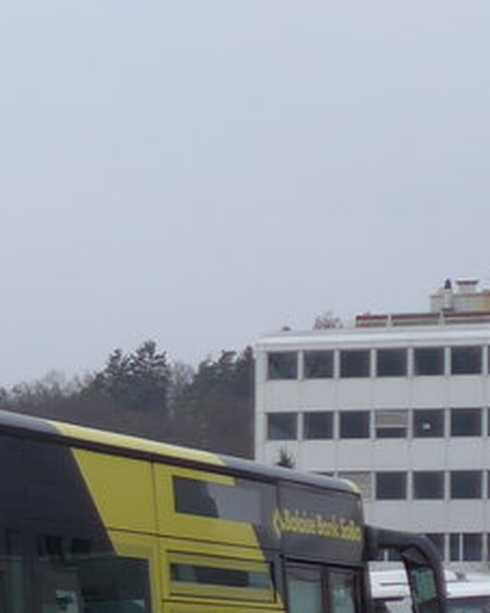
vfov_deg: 11.9
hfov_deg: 8.6
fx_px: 2920
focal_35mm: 161
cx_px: -738
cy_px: 559
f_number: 2.8
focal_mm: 8
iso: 80
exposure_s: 1/250
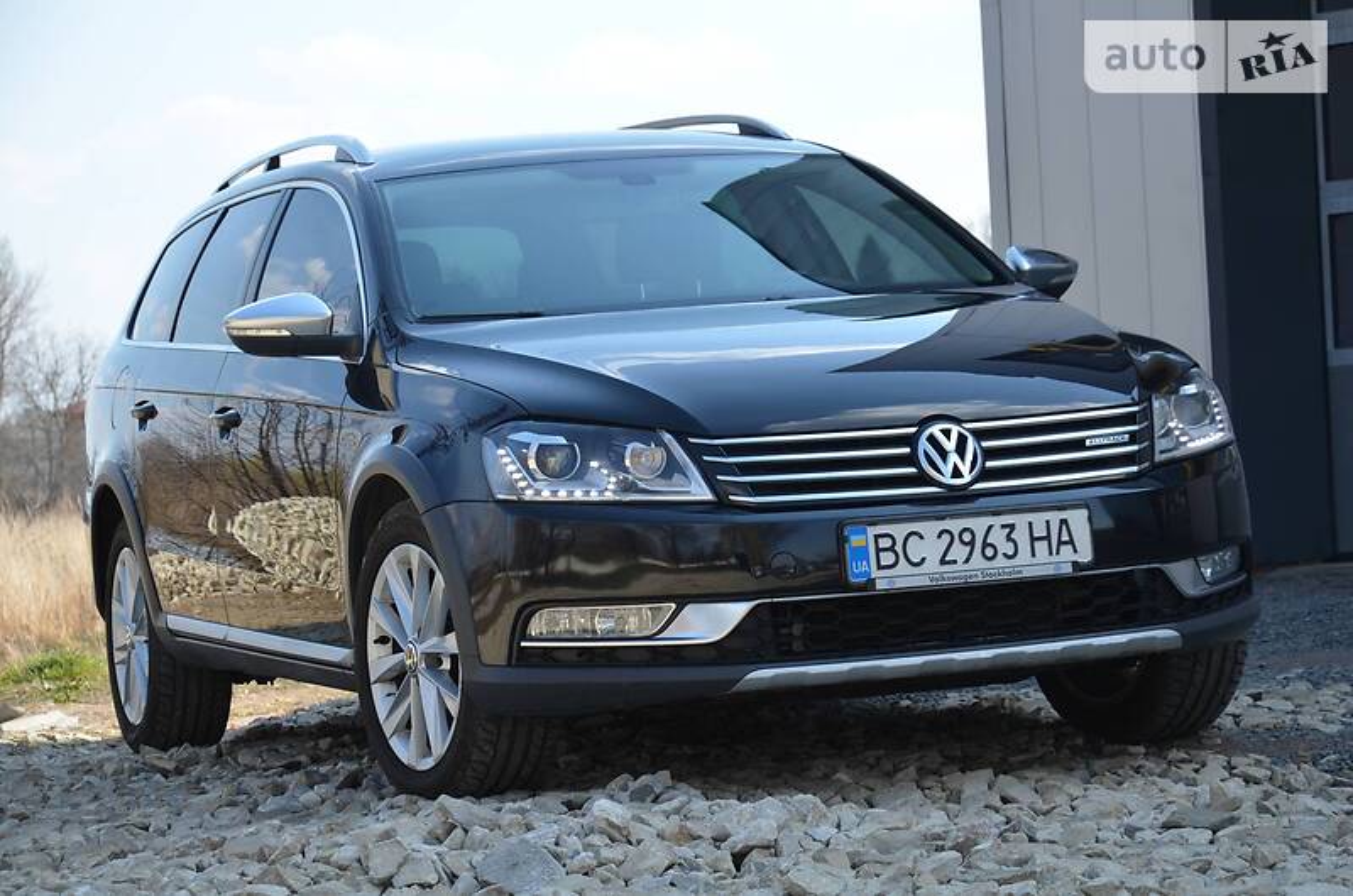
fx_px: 4501
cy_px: 448
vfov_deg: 11.4
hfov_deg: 17.1
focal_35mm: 120
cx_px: 676
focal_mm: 80
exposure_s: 1/250
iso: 160
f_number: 8
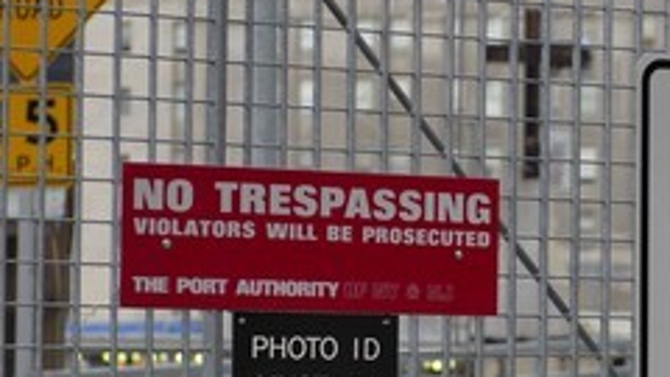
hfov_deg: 11.1
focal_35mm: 193
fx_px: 3429
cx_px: 501
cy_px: 215
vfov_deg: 6.3
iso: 100
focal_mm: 70
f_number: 5
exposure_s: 1/60
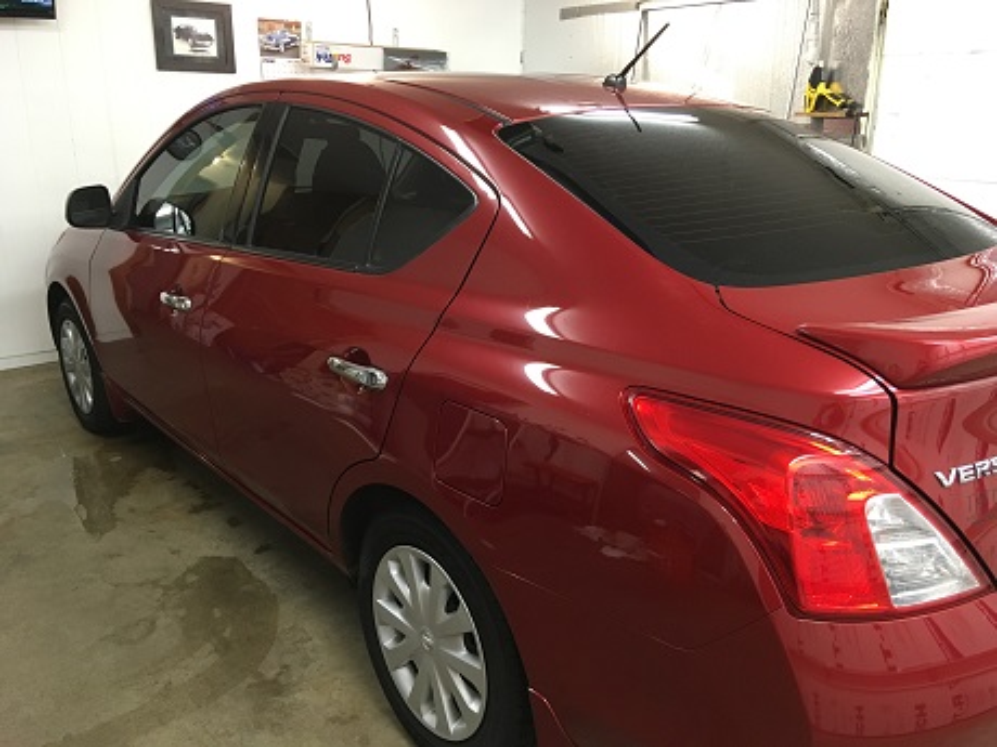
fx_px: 835
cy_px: 374
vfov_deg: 48.2
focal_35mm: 29
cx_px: 498
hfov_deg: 61.7
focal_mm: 4.15
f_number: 2.2
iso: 125
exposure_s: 1/30
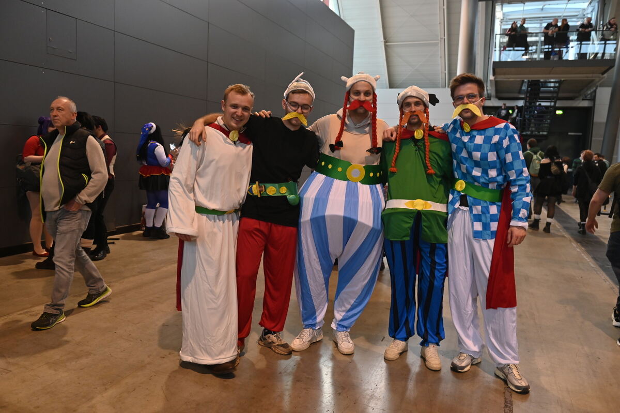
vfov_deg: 46.4
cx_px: 310
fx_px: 482
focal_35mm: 28
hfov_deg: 65.5
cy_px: 206
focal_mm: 28
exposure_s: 1/80
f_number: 4
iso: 1600
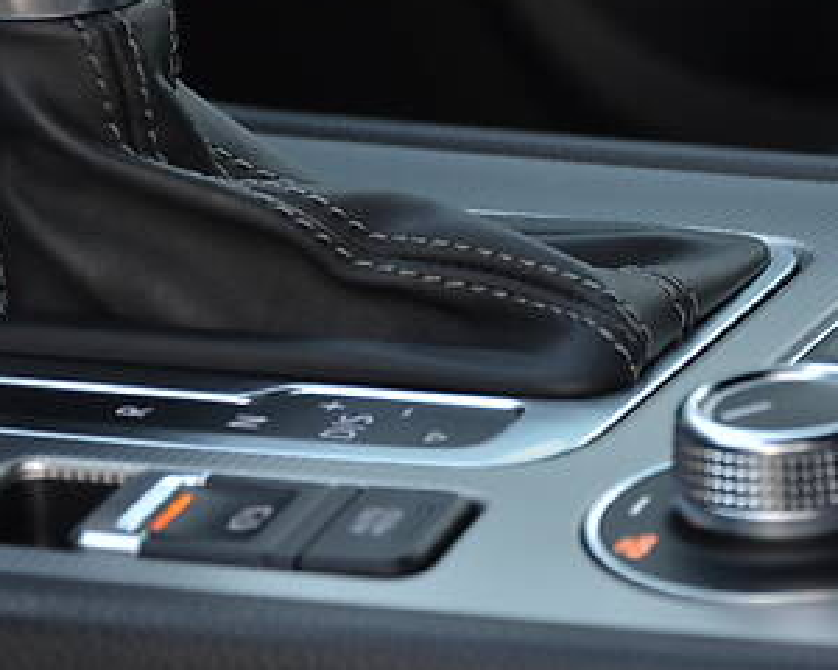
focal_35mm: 232
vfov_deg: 6.6
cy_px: 11
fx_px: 5754
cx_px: 436
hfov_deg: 8.3
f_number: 5.3
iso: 560
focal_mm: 62
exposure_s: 1/60
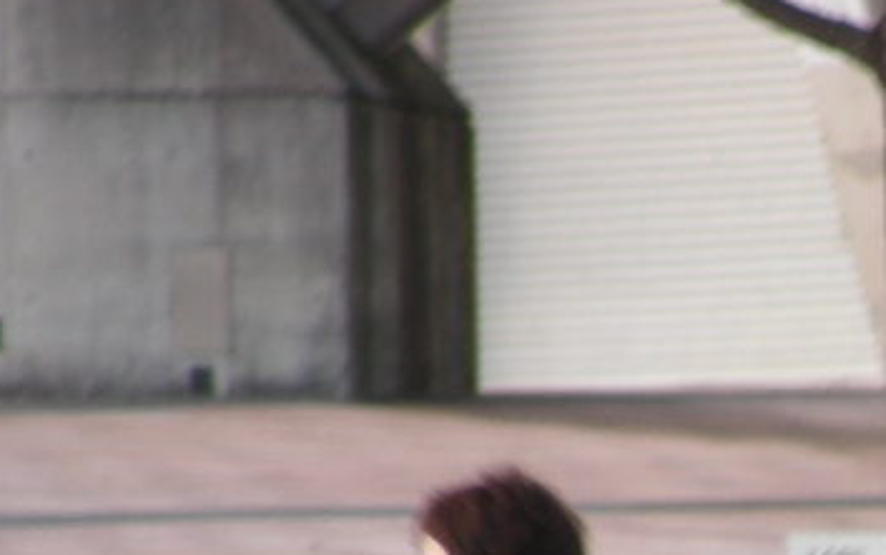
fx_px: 28241
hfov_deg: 1.8
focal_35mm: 1169
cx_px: 1127
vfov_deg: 1.1
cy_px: 851
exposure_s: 1/81
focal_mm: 63.3
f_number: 3.5
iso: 50
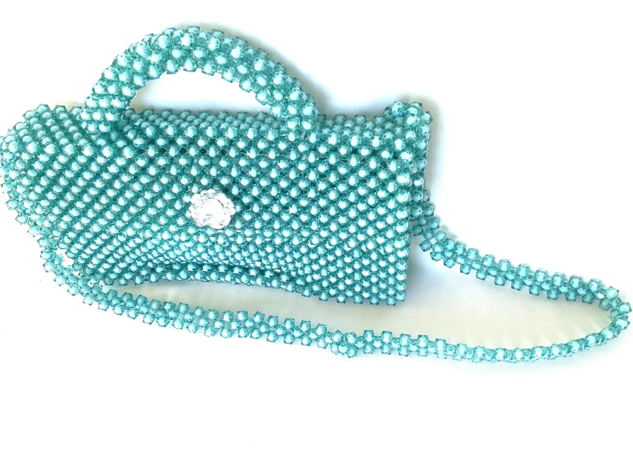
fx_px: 567
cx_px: 319
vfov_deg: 45.4
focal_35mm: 31
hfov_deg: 58.4
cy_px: 227
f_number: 1.8
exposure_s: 1/122
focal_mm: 3
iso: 40
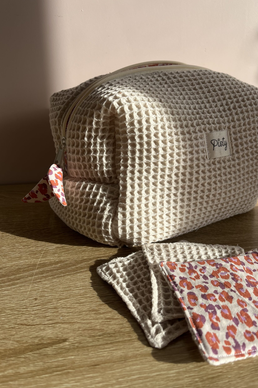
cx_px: 145
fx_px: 301
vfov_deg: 65.5
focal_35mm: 28
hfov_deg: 46.3
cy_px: 187
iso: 50
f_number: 1.6
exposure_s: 1/2513
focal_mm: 5.1
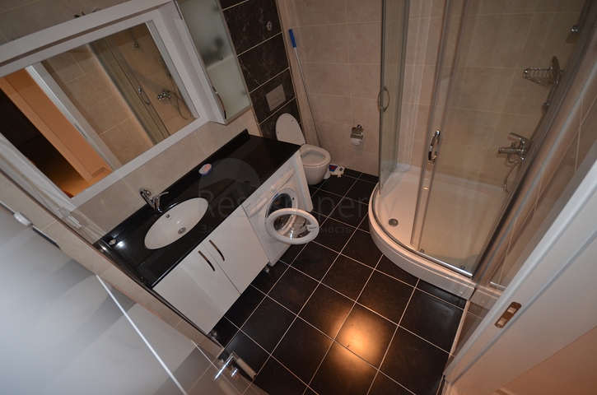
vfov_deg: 77.1
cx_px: 298
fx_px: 248
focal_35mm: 15
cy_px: 198
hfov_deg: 100.5
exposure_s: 1/60
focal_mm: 10
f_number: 4
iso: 800
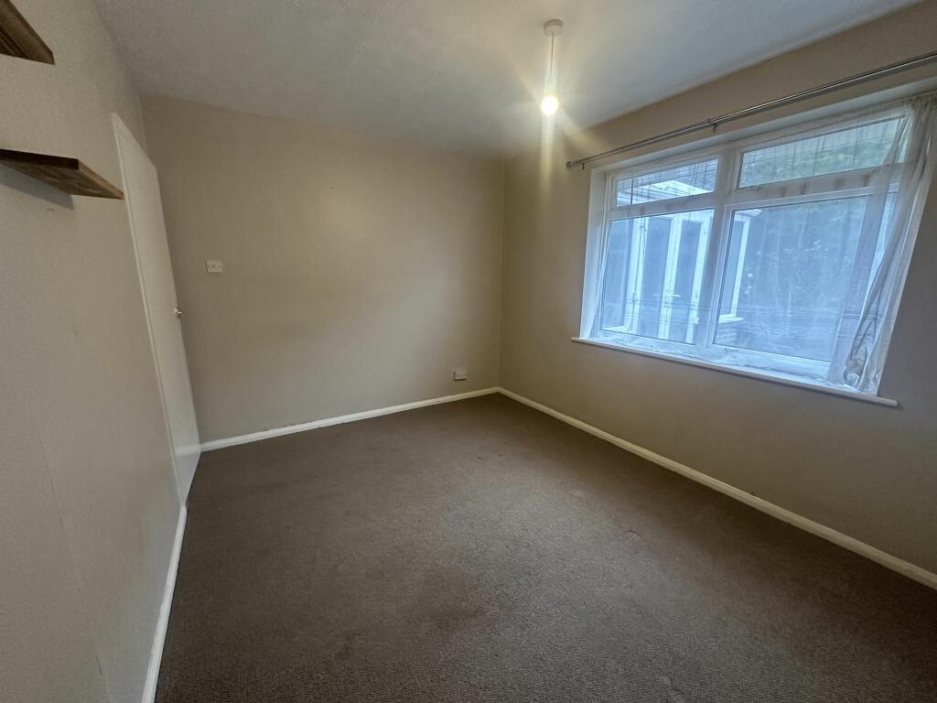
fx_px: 379
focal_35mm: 14
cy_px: 352
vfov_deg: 85.7
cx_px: 468
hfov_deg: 102.1
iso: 400
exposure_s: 1/60
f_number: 2.2
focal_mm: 2.22
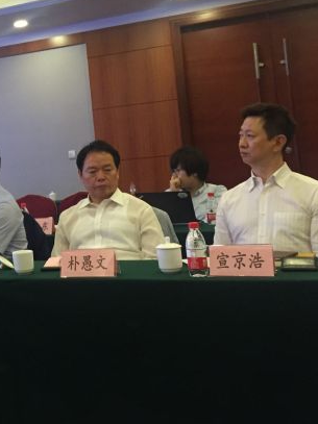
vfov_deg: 33.5
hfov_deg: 23.9
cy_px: 139
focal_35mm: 57
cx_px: -40
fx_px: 699
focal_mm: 4.15
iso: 200
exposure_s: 1/30
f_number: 2.2
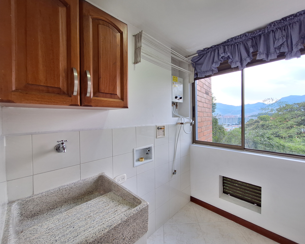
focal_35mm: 14
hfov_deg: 100.4
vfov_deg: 88.0
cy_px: 119
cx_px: 167
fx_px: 126
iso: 64
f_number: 2.2
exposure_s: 1/60
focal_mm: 1.74
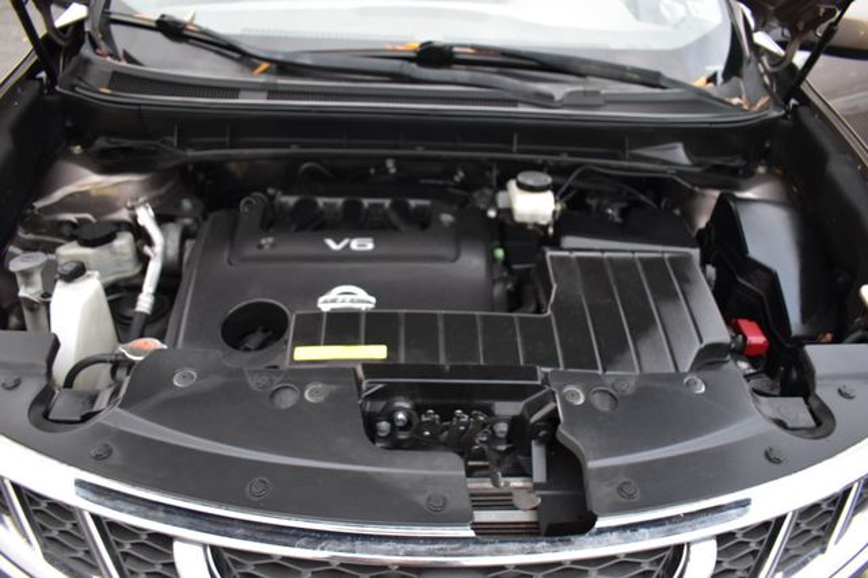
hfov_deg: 67.4
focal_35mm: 27
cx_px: 434
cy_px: 289
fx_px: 651
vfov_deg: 47.9
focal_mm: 18
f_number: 3.5
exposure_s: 1/6
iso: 1600
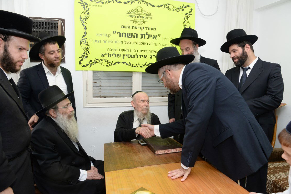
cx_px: 150
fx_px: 202
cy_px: 98
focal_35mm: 25
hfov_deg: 71.5
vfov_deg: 51.3
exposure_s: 1/80
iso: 1250
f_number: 7.1
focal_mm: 24
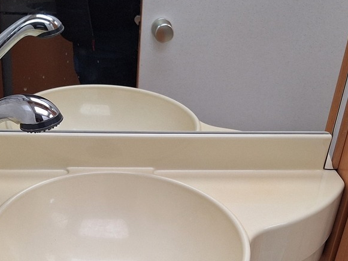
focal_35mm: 57
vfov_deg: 25.1
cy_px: 220
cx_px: 129
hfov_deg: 33.6
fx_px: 573
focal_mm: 5.54
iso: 250
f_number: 1.8
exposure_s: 1/40
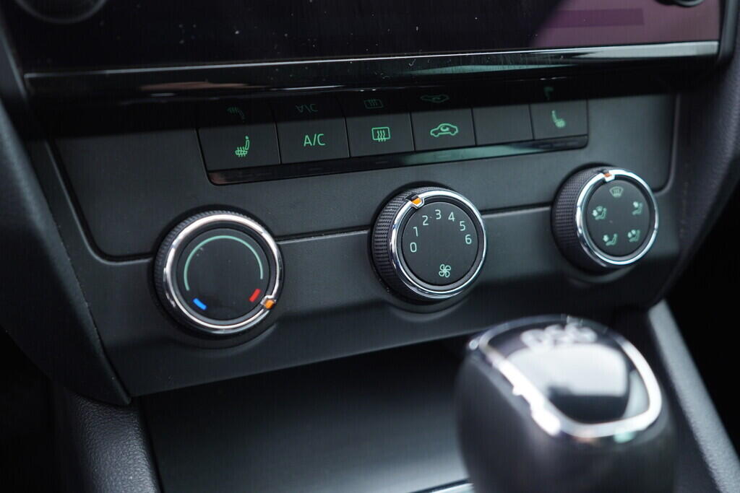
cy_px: 246
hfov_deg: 53.1
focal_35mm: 36
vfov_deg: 36.9
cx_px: 370
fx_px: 740
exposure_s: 1/40
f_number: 2.8
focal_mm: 24
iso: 400
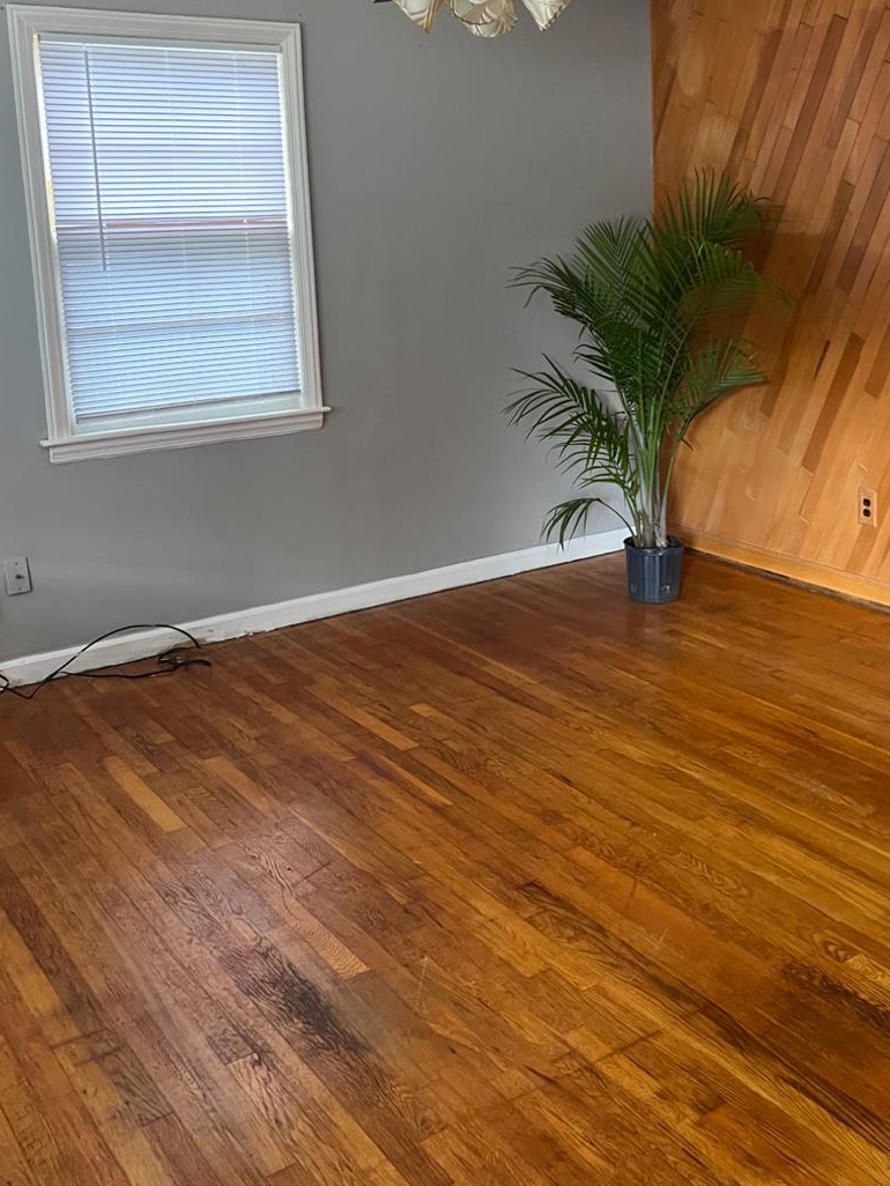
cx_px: 590
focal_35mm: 38
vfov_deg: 48.5
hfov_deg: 37.3
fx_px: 1302
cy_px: 444
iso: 250
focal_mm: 5.7
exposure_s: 1/60
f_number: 1.5
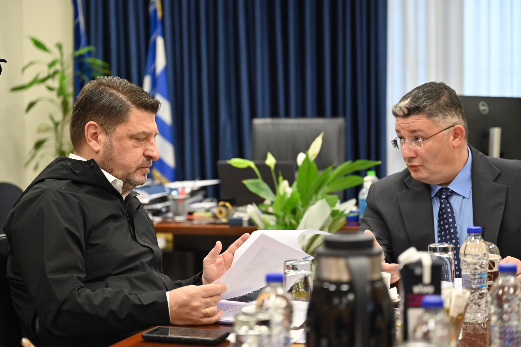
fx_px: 1013
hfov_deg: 28.8
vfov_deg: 19.5
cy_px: 174
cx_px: 260
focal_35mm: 70
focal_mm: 70
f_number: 2.8
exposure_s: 1/125
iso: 640
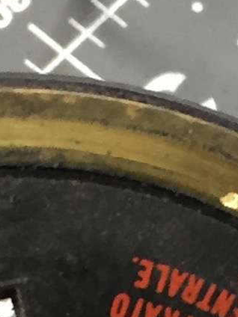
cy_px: 498
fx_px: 2044
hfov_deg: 6.6
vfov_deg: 8.6
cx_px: 339
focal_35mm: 223
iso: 80
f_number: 2.2
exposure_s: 1/30
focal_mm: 4.15
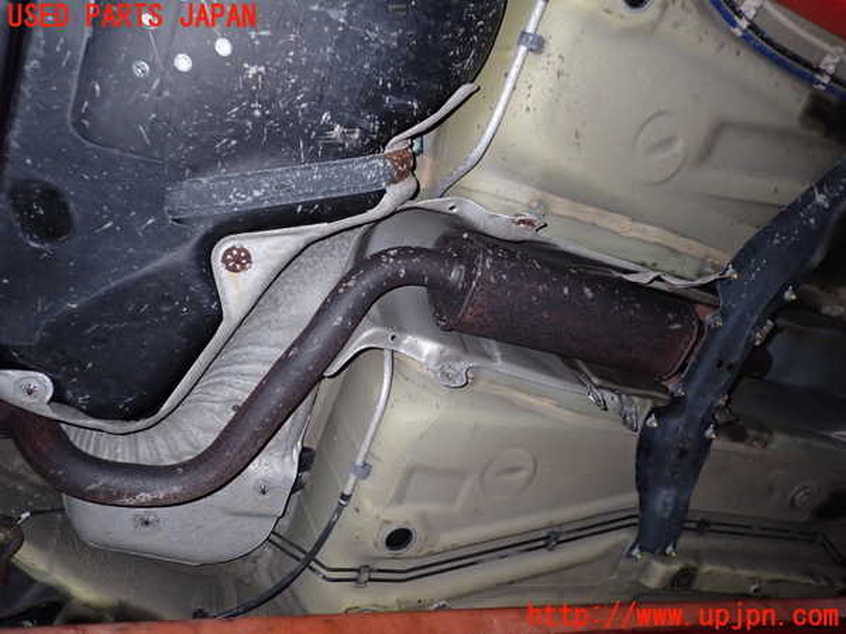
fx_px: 611
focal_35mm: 25
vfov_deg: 54.9
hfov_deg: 69.4
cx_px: 423
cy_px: 317
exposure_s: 1/100
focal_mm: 4.5
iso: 400
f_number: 2
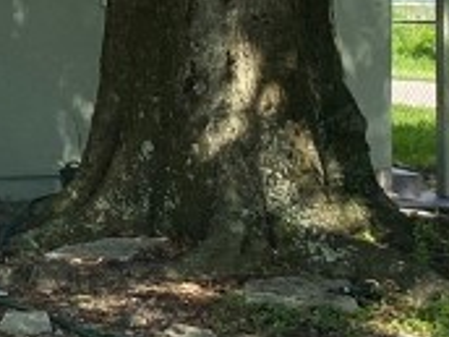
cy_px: 55
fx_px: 2010
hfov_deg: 11.3
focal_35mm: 155
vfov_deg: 9.5
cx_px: -491
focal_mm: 4.25
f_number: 1.8
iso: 32
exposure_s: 1/998
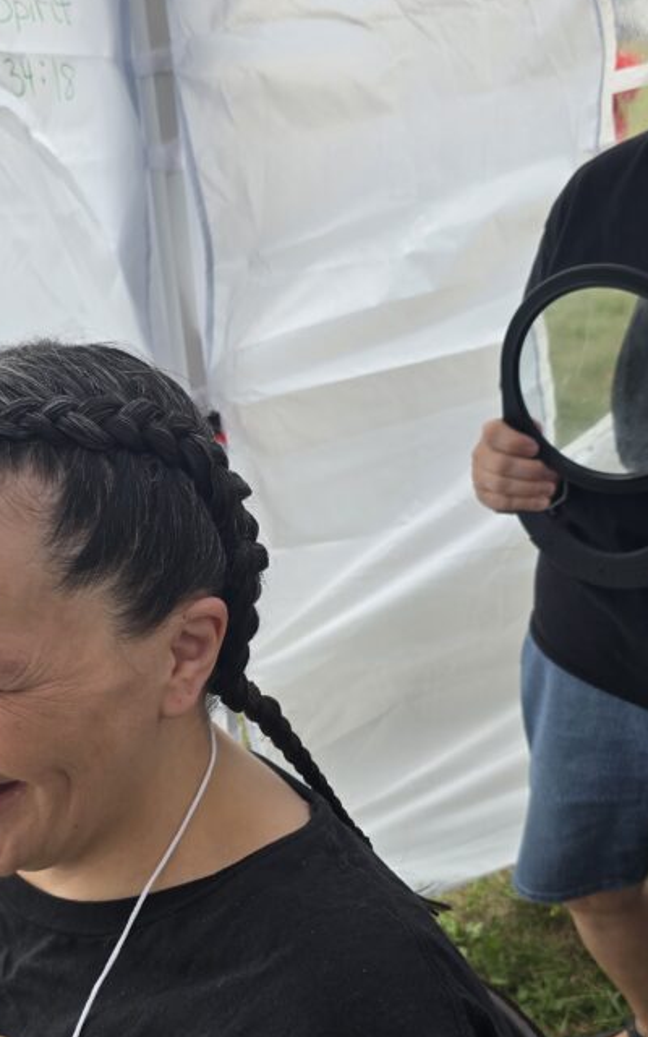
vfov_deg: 50.1
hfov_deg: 32.3
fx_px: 1102
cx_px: 181
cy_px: 611
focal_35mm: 39
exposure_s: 1/180
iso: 16
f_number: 1.7
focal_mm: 6.3
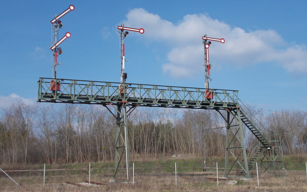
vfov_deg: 27.4
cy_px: 106
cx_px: 154
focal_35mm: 47
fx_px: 393
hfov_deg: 42.7
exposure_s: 1/160
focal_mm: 7.9
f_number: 10.6
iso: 80
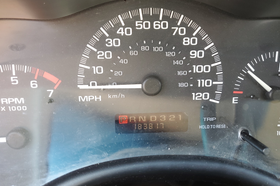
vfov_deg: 46.3
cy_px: 103
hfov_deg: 65.5
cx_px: 139
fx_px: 218
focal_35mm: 28
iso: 60
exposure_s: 1/60.2
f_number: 1.5
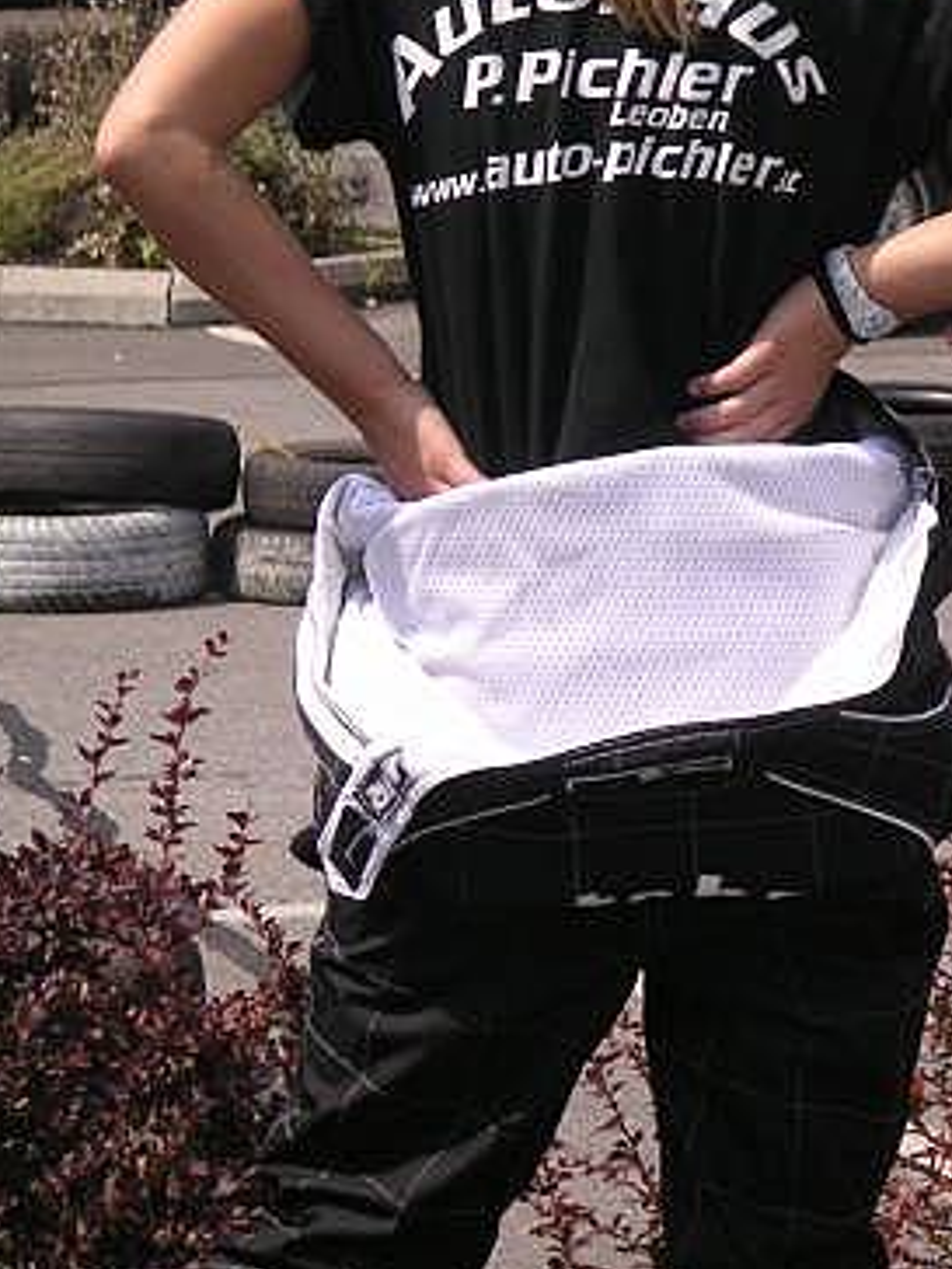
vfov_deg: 10.8
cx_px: 704
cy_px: 383
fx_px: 6710
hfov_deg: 8.1
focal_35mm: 183
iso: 50
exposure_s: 1/750
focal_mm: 17.1
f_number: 3.6
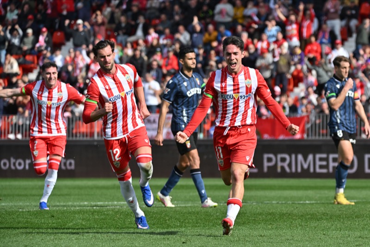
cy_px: 124
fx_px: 2570
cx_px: 185
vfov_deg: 5.5
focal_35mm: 250
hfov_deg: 8.2
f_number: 6.3
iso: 400
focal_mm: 250
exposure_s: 1/2000
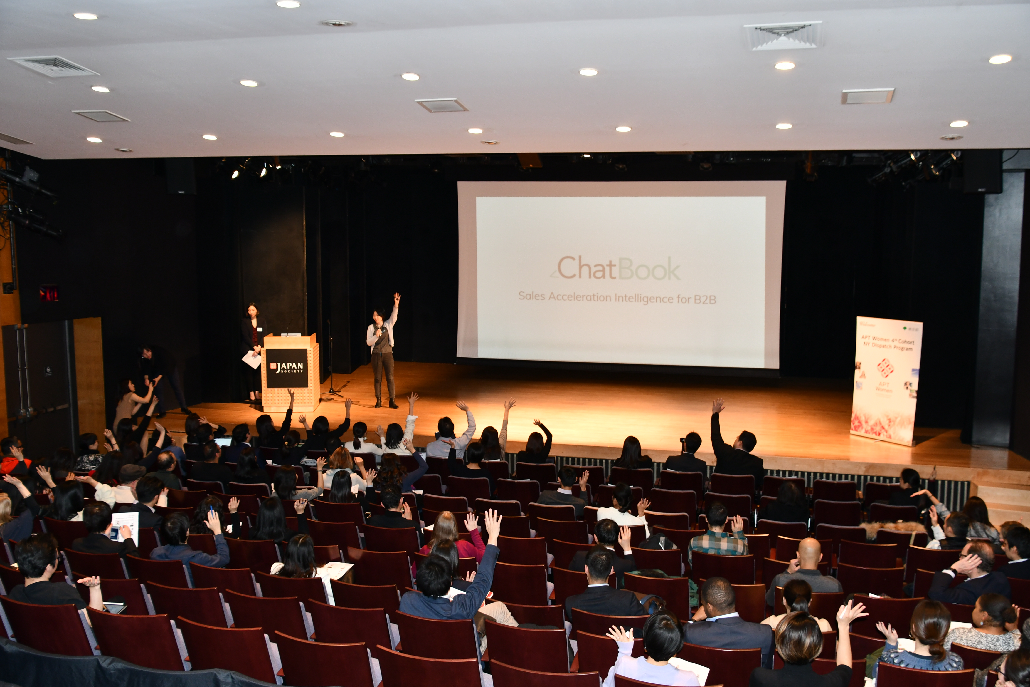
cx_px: 515
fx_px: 944
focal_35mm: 33
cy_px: 344
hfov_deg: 57.2
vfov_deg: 40.0
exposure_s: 1/60
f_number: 3.5
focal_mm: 22
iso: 500
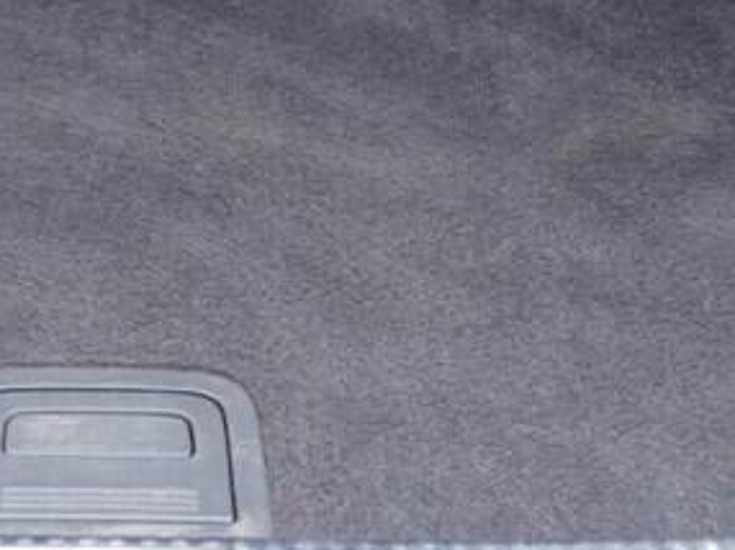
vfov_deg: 11.4
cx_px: 59
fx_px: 2631
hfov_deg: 15.7
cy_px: -281
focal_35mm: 124
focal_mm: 24
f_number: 2.8
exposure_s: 1/40
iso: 640
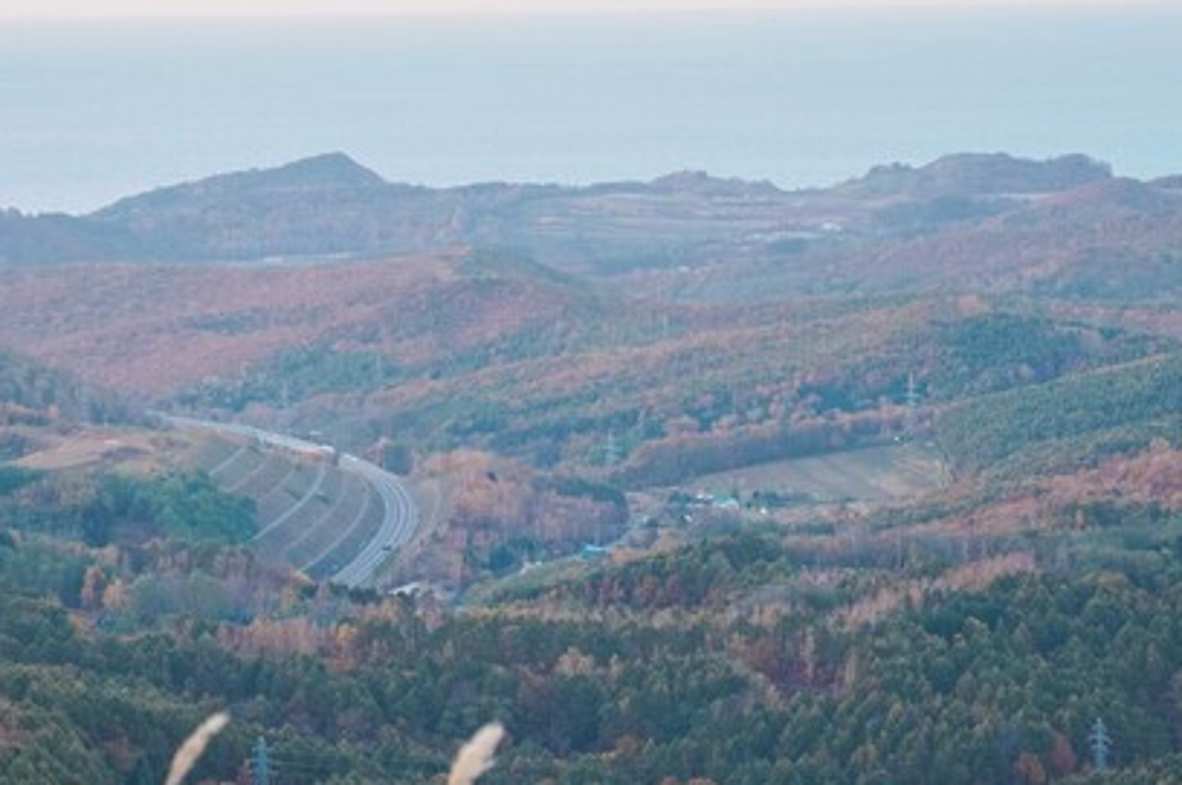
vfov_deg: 9.4
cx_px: 455
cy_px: 295
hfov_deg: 14.1
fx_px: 4788
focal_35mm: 146
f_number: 2.8
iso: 125
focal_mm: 70
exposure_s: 1/80
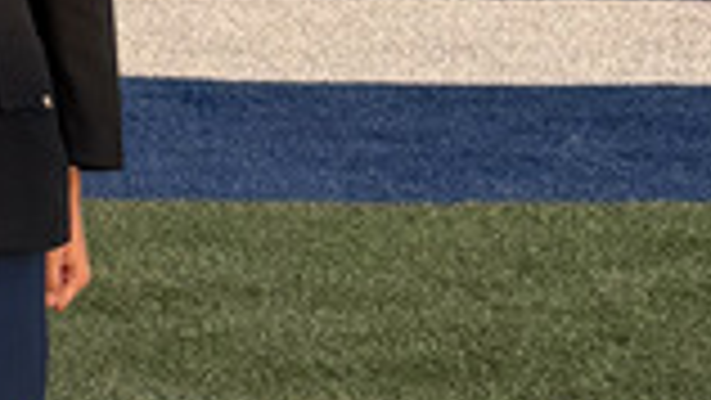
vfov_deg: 6.8
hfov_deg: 11.5
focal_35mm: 169
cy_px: -575
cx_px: -711
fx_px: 3187
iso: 80
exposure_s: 1/2370
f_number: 1.78
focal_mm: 6.76
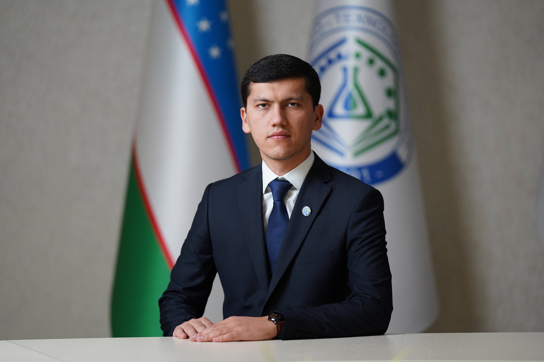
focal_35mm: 127
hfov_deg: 16.1
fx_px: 1919
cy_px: 181
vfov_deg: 10.8
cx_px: 272
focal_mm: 127
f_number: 2.8
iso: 1600
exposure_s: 1/400
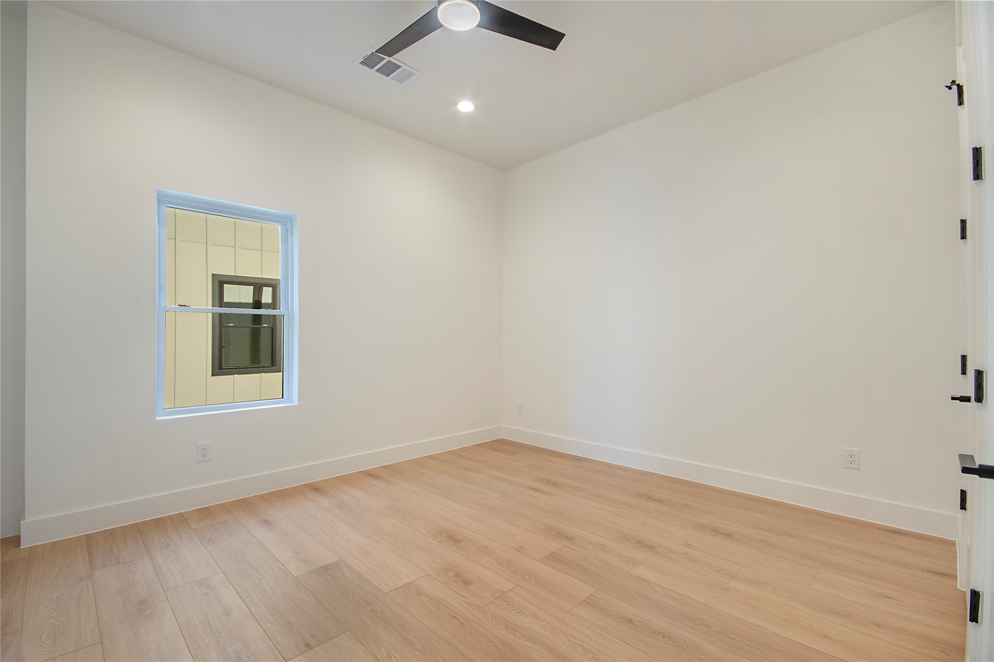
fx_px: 414
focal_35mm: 15
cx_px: 497
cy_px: 331
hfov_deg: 100.4
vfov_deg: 77.3
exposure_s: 1/25
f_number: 11
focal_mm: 10
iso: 100
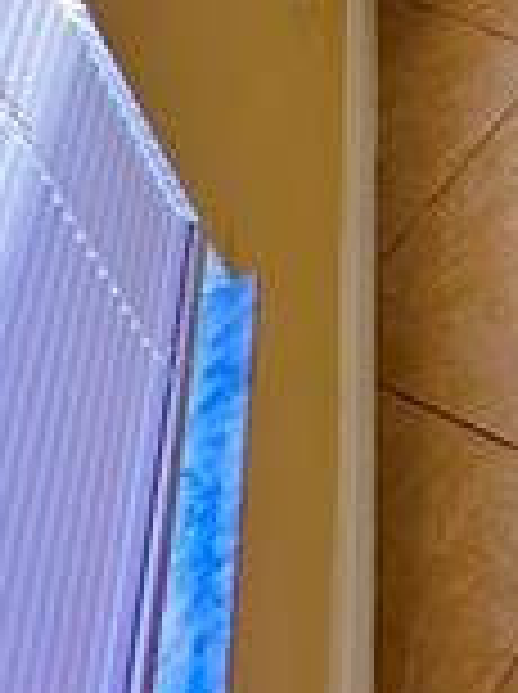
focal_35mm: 70
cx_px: 1117
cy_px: -468
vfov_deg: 21.2
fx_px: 1401
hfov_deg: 15.4
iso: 40
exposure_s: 1/155
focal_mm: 2.22
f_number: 2.2
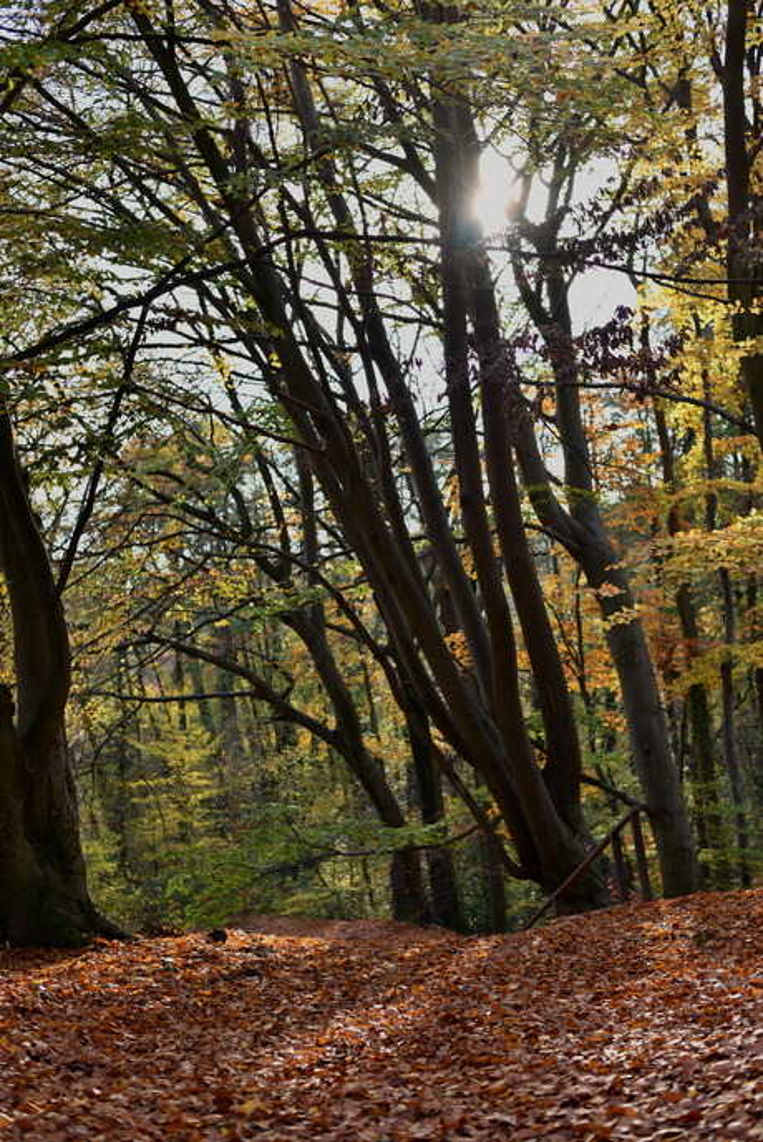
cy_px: 571
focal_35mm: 50
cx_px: 382
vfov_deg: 39.6
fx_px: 1588
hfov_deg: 27.0
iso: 100
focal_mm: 50
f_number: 2.8
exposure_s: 1/160
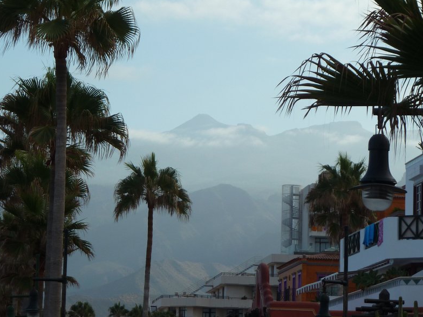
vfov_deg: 8.3
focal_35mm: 179
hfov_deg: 11.0
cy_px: 128
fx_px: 2187
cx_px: 239
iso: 80
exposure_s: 1/400
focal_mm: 22.5
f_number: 4.5
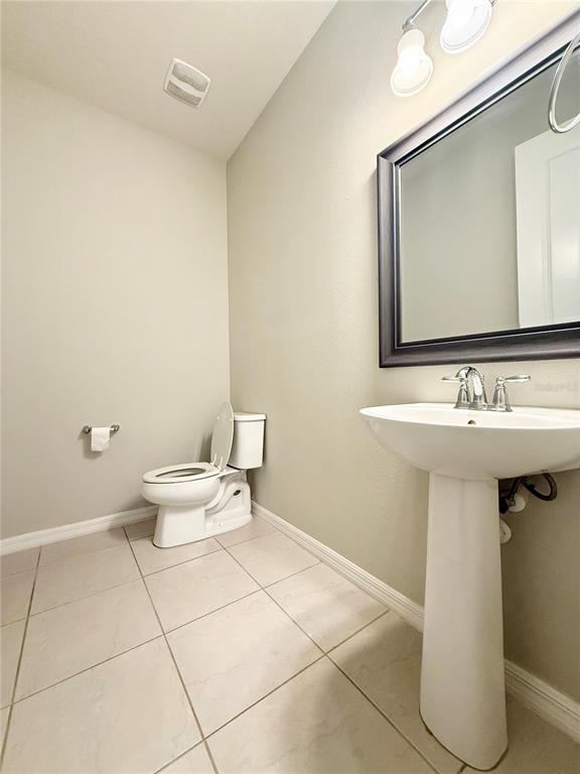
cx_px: 290
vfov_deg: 102.1
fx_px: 313
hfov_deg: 85.7
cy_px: 387
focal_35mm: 14
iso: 320
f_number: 2.2
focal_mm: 2.22
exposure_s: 1/120
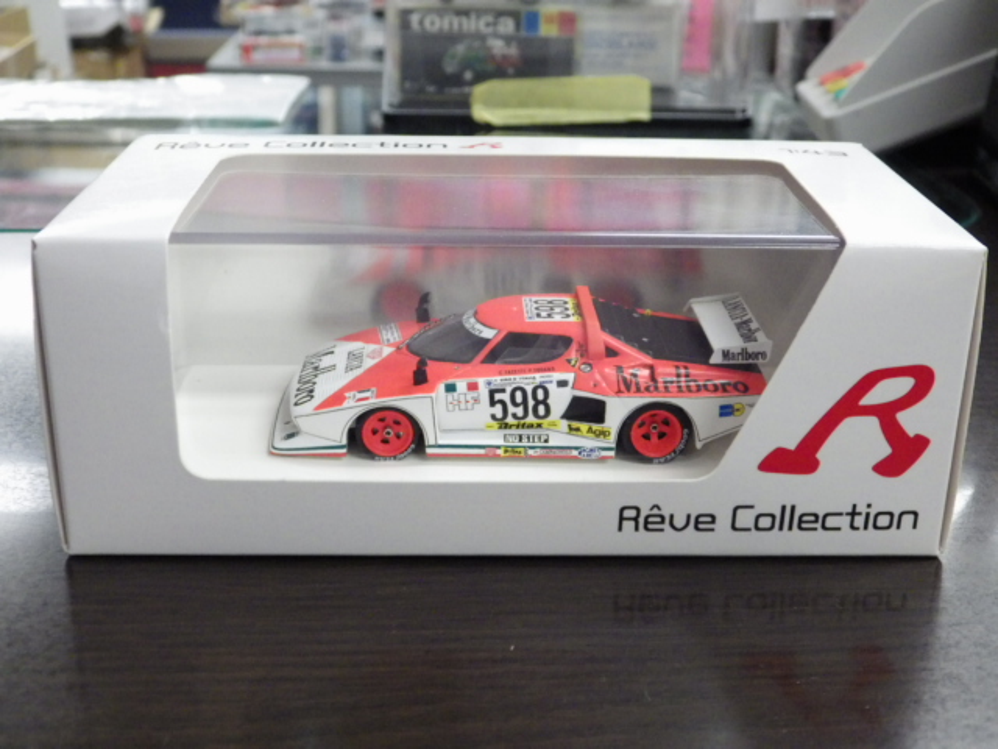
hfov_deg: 38.2
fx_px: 1442
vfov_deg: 29.1
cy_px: 374
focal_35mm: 50
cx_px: 499
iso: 800
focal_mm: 9
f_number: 3.8
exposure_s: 1/60
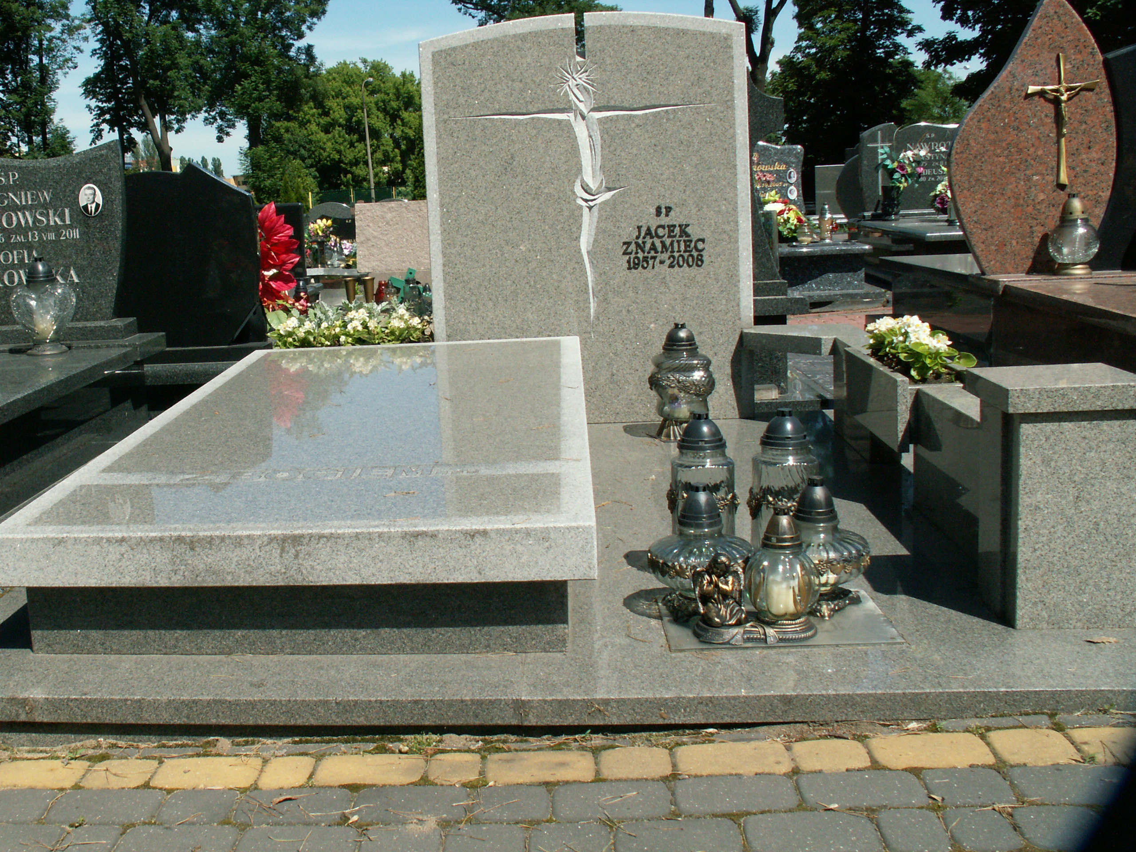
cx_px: 568
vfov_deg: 37.7
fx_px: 1247
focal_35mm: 38
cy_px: 426
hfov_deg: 49.0
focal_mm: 6.37
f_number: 7.1
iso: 50
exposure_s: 1/200
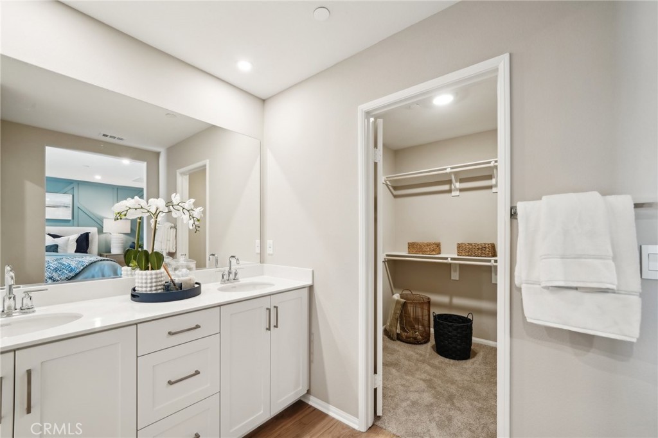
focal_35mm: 14
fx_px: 256
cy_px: 219
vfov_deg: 81.2
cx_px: 329
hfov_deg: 104.3
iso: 400
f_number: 9
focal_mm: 14
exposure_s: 1/10
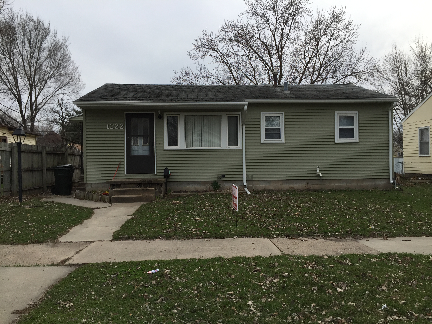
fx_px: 362
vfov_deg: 48.2
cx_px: 216
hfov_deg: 61.7
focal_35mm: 29
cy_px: 162
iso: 32
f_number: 2.2
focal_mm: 4.15
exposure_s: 1/1199
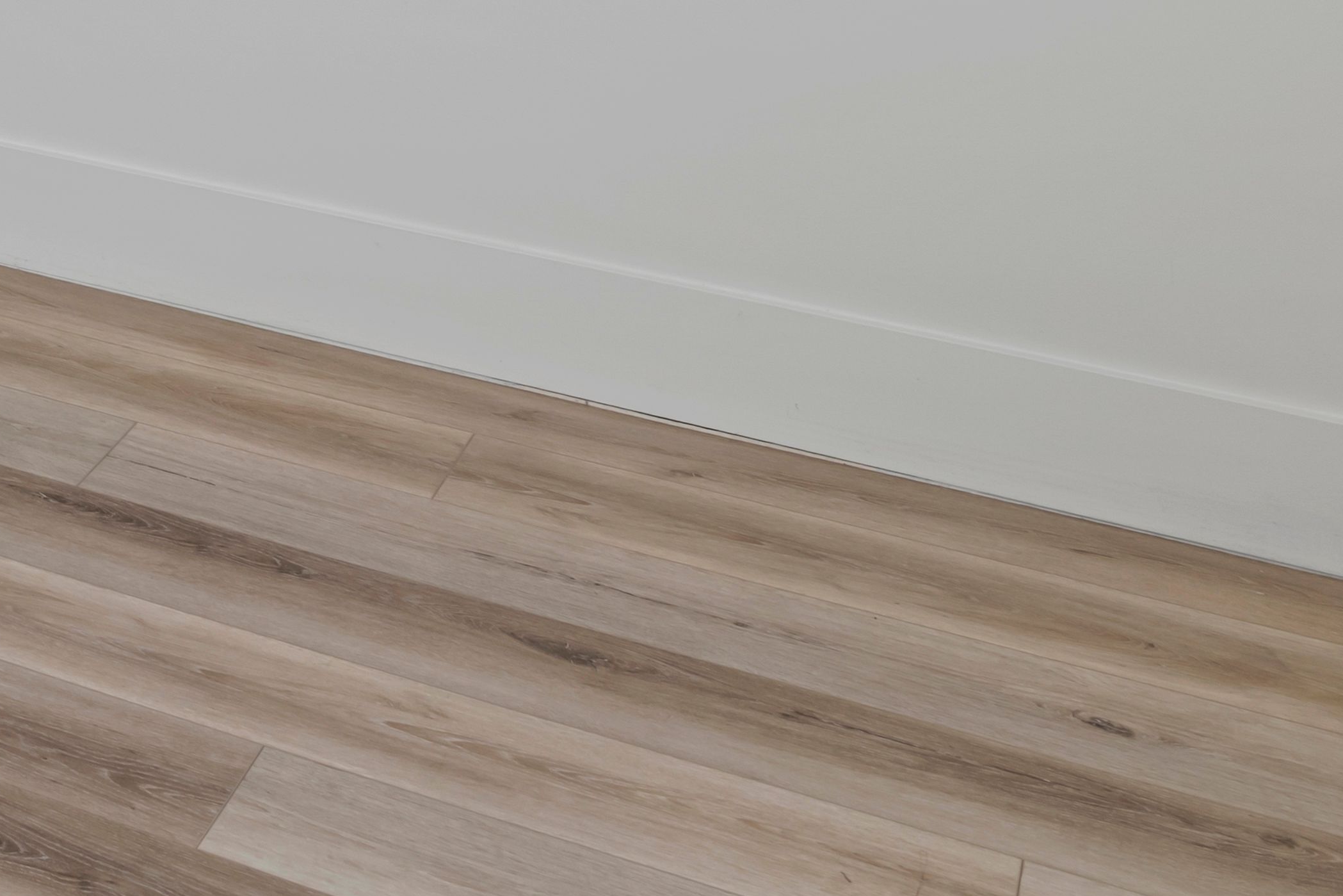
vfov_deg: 15.1
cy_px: -779
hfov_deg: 19.0
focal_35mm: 77
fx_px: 2873
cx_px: -1177
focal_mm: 17
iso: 200
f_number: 8
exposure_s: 1/5
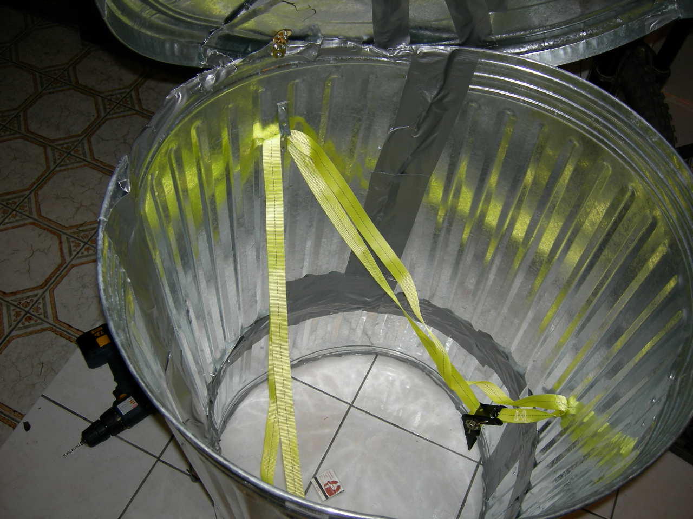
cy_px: 260
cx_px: 346
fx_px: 721
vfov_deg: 39.7
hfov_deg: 51.4
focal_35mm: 36
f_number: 2.7
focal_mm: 7.5
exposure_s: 1/60.1
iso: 64
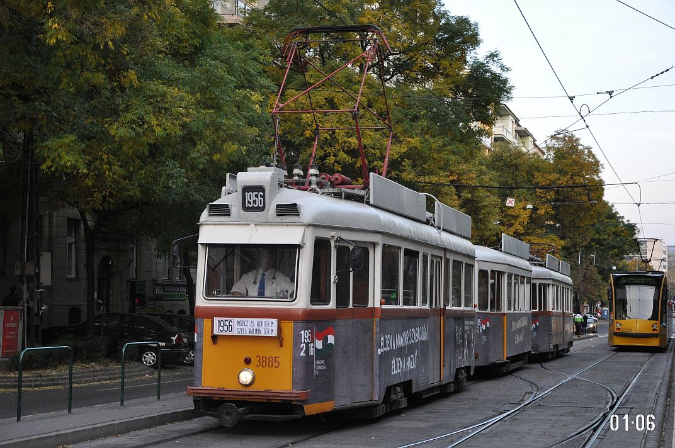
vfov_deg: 20.1
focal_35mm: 68
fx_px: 1264
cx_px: 338
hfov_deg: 29.9
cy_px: 224
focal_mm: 45
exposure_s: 1/320
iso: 1600
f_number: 4.8
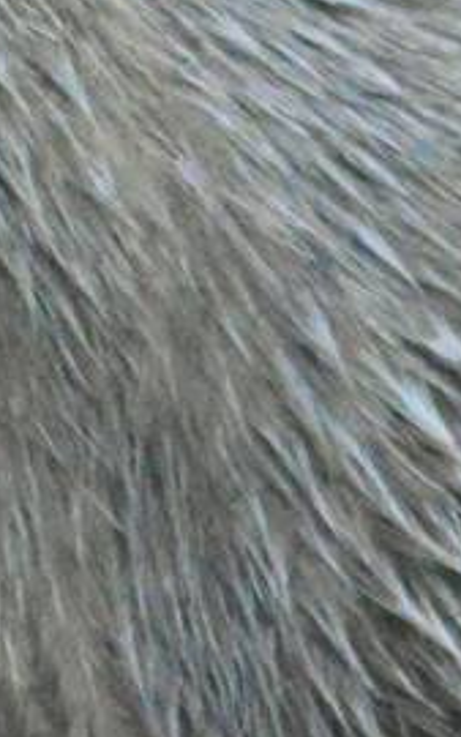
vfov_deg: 2.1
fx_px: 19980
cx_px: -690
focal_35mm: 995
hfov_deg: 1.3
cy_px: -330
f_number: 4
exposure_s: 1/3200
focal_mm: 110
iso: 6400
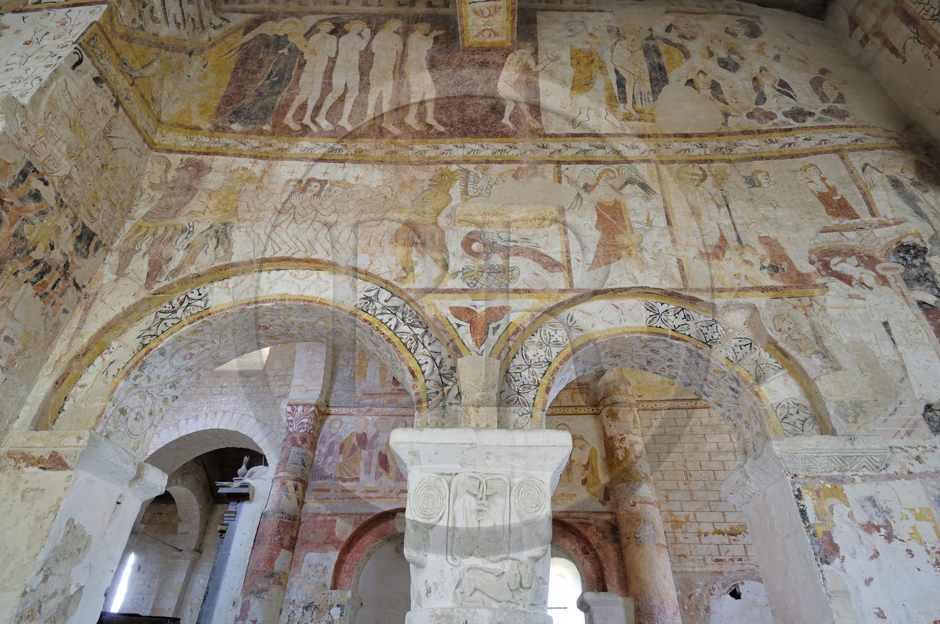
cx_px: 470
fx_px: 469
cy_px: 312
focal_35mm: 18
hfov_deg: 90.1
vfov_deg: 67.2
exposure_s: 1/1.25
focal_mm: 12
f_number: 9
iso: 100
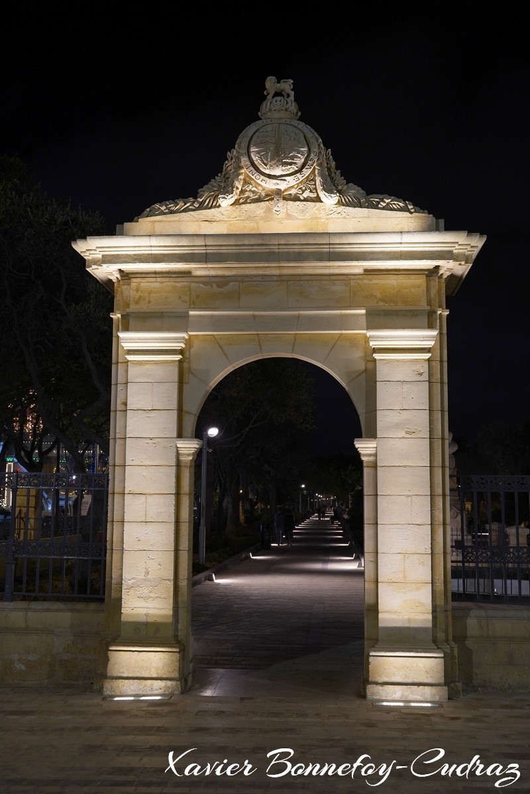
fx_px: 861
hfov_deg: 34.2
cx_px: 265
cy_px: 397
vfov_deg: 49.6
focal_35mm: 39
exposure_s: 1/40
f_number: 5
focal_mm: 39
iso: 800
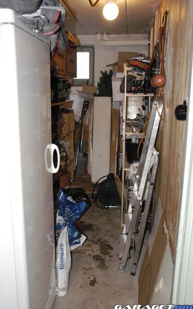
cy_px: 156
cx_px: 94
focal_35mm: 34
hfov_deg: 37.2
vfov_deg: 56.7
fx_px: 286
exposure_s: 1/60
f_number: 5.6
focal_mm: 22
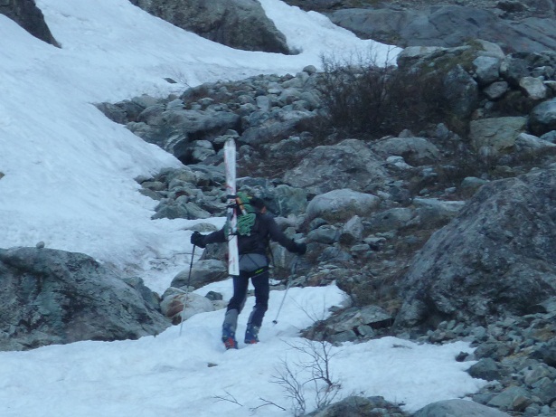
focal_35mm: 193
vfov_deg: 7.7
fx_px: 3099
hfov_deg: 10.3
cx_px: 278
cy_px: 208
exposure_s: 1/80
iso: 160
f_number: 5.7
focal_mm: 17.5
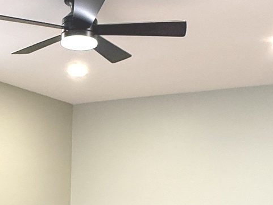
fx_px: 331
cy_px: 290
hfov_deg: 43.5
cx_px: 73
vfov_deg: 26.8
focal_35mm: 42
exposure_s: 1/120
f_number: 2.2
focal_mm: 2.22
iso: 200
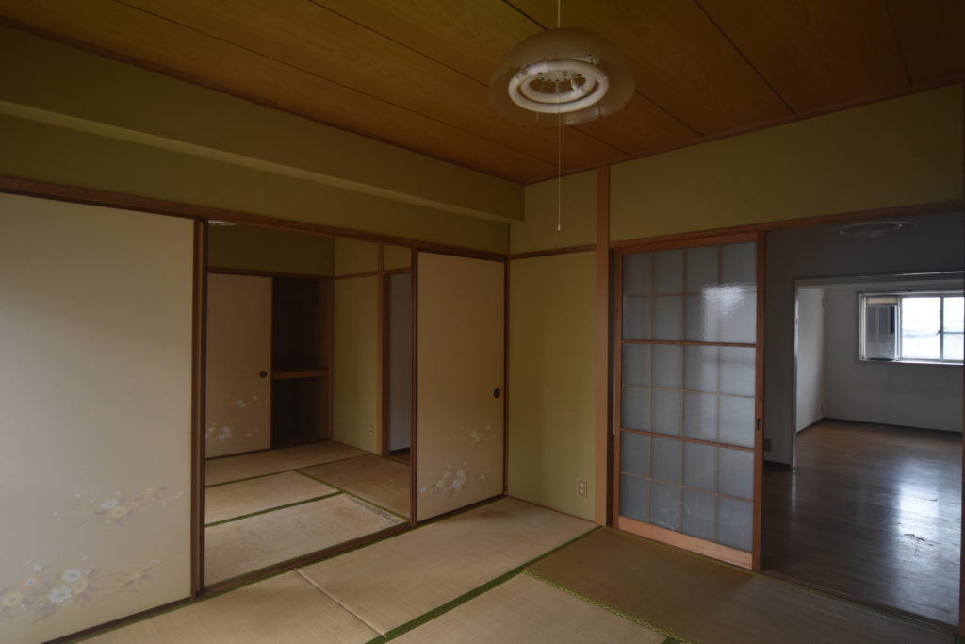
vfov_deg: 67.4
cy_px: 322
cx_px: 482
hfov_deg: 90.0
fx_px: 483
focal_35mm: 18
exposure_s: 1/100
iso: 400
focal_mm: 12
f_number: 5
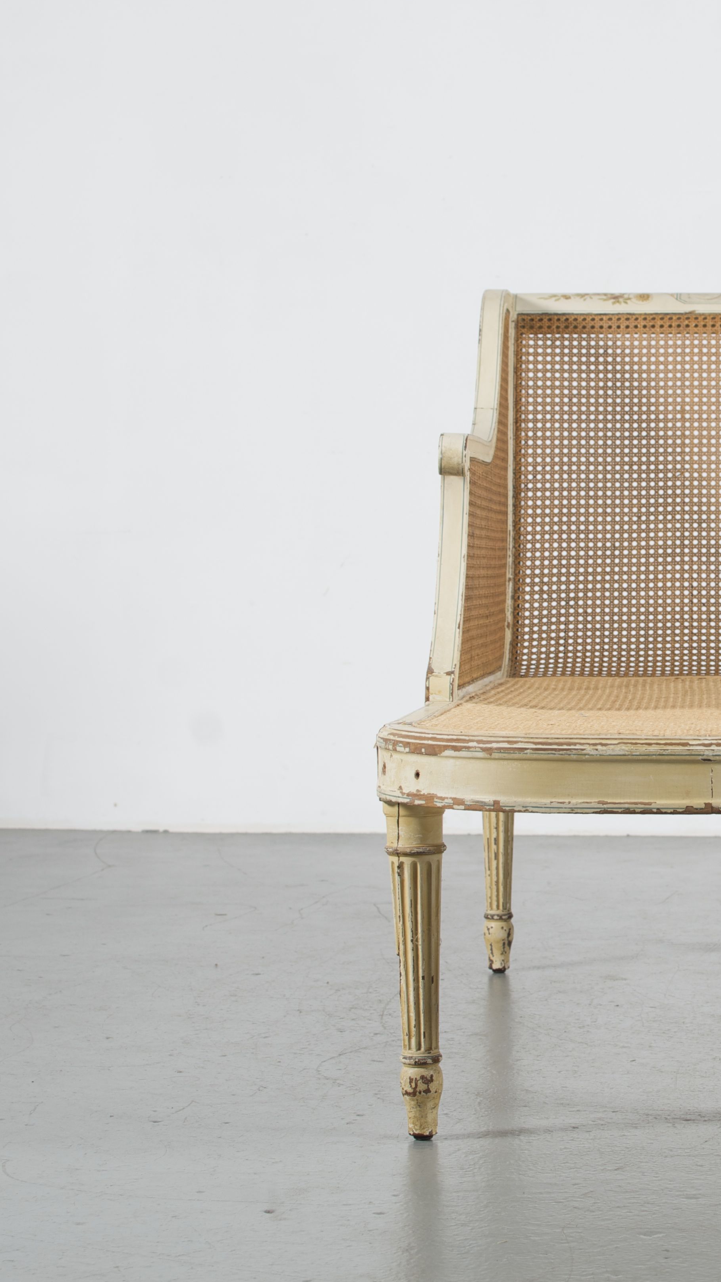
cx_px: 692
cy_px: 636
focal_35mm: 84
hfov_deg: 14.2
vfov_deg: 25.4
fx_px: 2848
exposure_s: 1/125
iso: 100
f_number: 6.3
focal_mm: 35
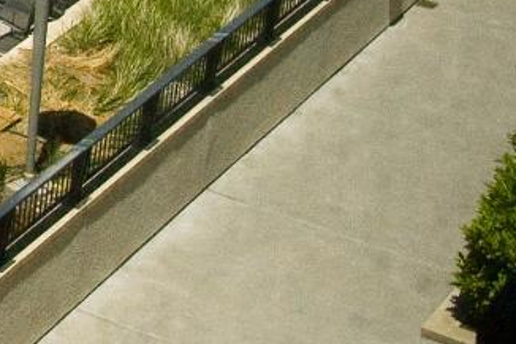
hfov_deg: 10.8
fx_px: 2378
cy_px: -255
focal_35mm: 166
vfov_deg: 8.0
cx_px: -646
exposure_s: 1/750
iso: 640
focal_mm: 24
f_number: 14
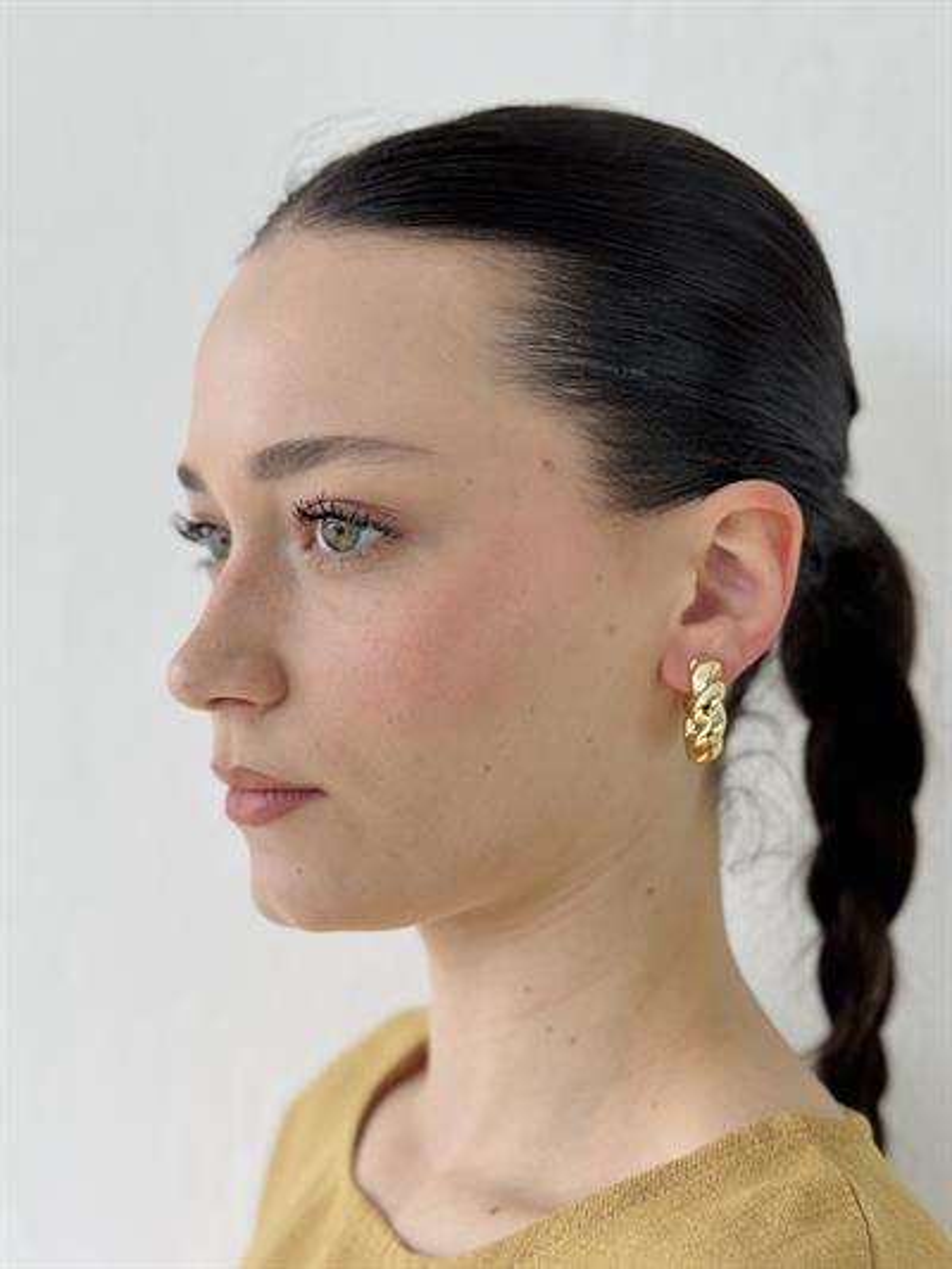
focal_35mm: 48
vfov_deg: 39.6
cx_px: 476
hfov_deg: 30.3
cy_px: 634
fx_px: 1759
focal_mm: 6.76
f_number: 1.78
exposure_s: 1/370
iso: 64
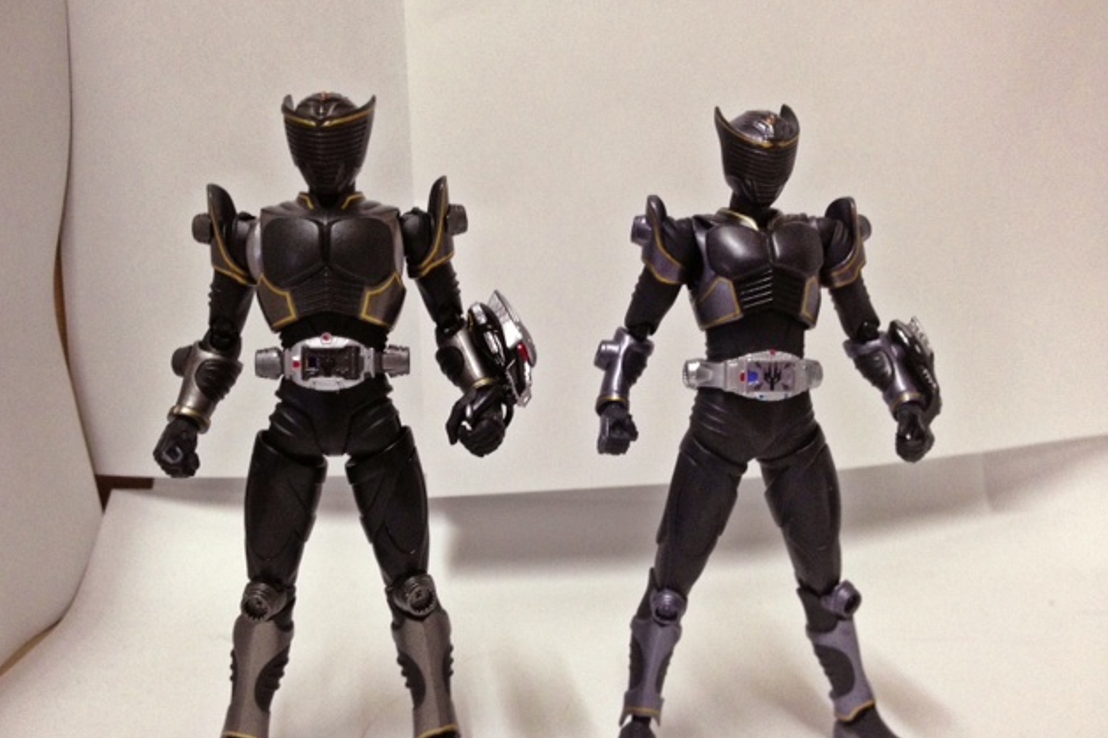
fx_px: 1139
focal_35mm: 37
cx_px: 549
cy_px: 355
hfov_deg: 51.9
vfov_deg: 35.9
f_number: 2.4
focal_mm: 4.28
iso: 250
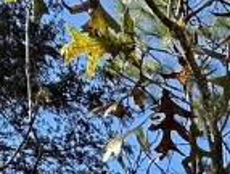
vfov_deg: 10.4
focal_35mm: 100
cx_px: 359
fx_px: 666
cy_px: 530
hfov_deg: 17.4
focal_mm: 2.22
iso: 40
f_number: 2.2
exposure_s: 1/479
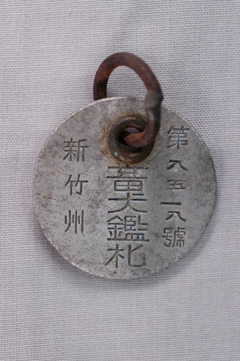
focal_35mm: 90
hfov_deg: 15.1
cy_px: 180
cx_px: 120
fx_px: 902
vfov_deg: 22.6
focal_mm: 60
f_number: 7.1
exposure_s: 1/13
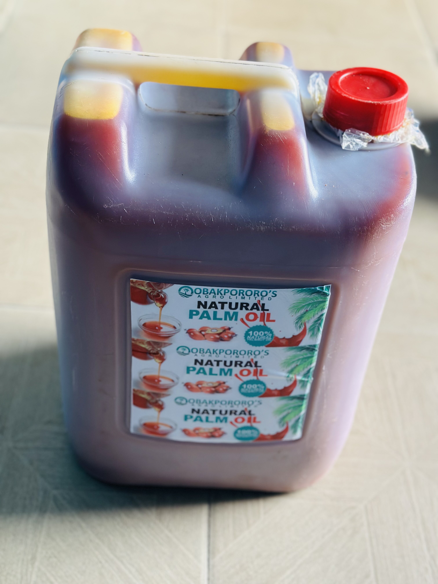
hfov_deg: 30.3
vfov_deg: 39.7
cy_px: 292
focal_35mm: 48
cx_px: 219
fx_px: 810
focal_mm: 6.86
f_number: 1.78
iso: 200
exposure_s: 1/60
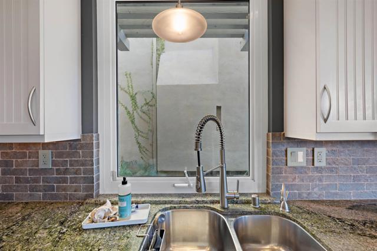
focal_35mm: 14
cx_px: 188
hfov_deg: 104.2
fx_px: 147
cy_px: 126
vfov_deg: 81.2
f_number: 8
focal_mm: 14
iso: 400
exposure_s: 1/20
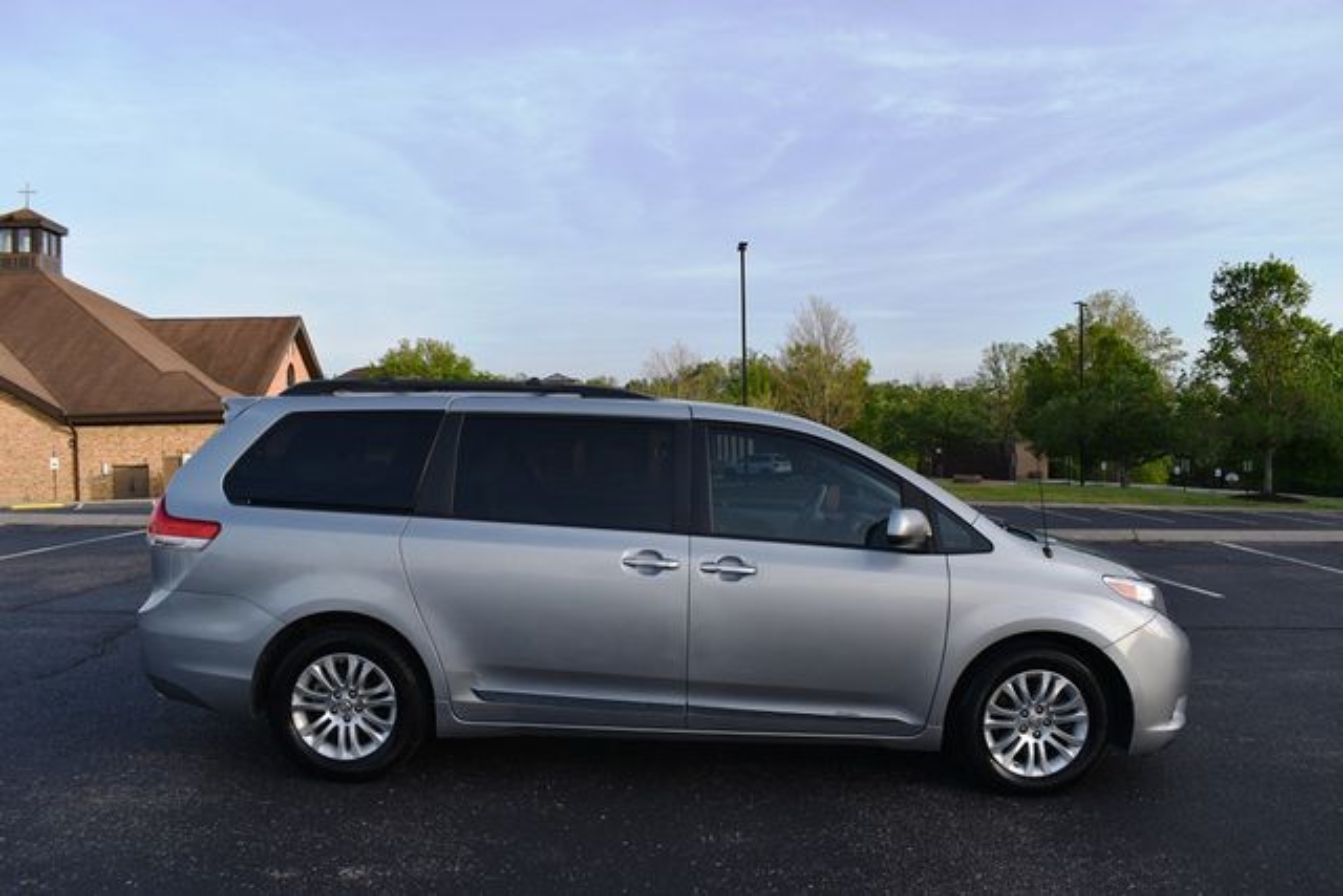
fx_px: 1007
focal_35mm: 27
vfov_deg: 48.0
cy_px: 448
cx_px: 672
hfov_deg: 67.4
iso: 200
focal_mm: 18
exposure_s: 1/250
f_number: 8
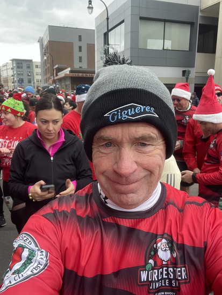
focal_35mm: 30
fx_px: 256
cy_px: 148
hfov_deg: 46.8
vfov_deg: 59.9
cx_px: 111
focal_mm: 2.71
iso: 40
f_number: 2.2
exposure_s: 1/121
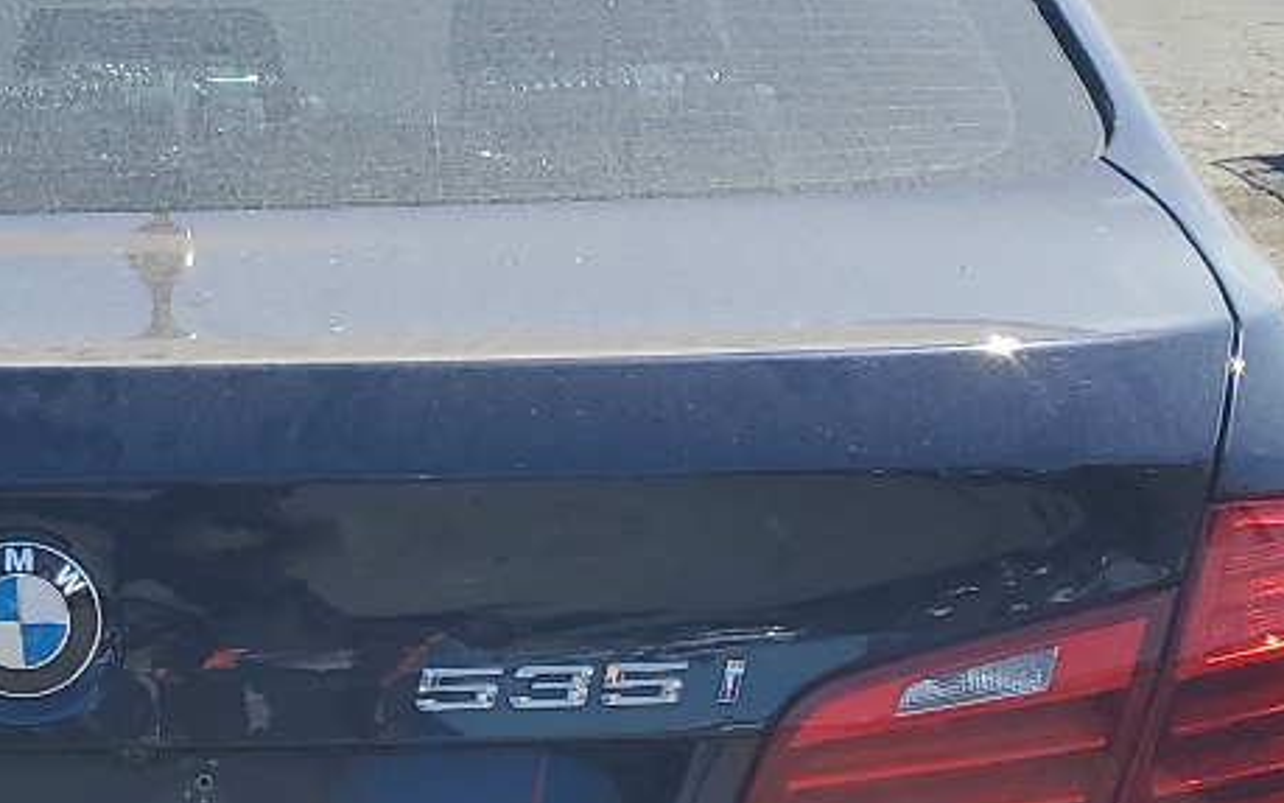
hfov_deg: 21.2
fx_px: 3360
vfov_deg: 13.3
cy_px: 915
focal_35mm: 96
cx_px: 173
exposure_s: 1/2000
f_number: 1.5
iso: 50
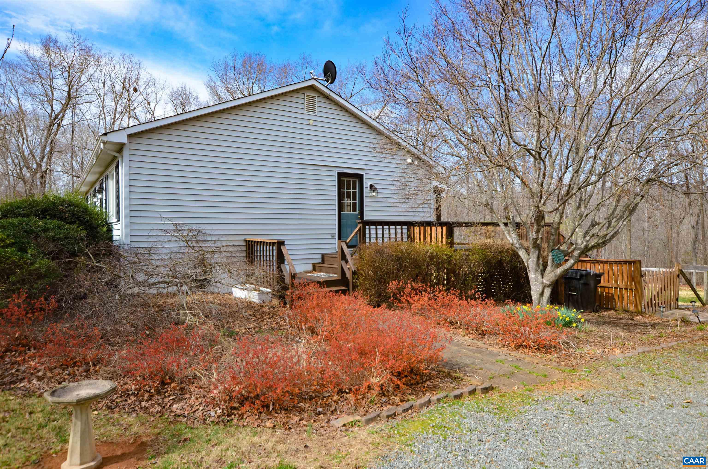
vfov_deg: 55.9
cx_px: 354
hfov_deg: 77.4
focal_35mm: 22
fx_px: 442
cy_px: 234
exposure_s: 1/200
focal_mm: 15
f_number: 7.1
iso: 100
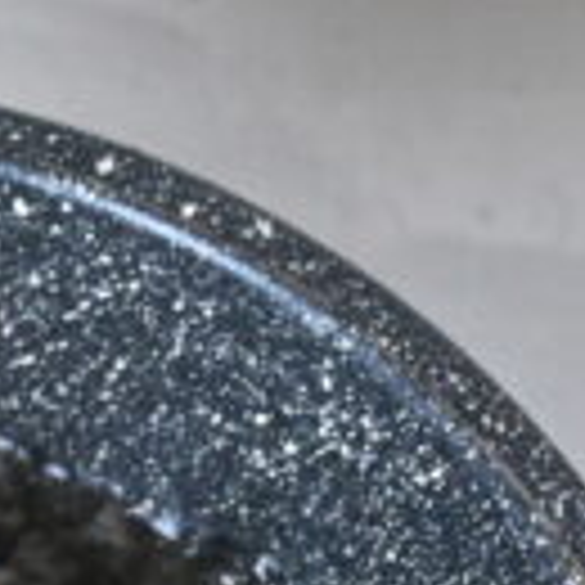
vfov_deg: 8.0
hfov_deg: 8.0
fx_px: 4053
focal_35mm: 212
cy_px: 1026
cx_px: -450
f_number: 5.6
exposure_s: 1/50
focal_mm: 30
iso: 1400
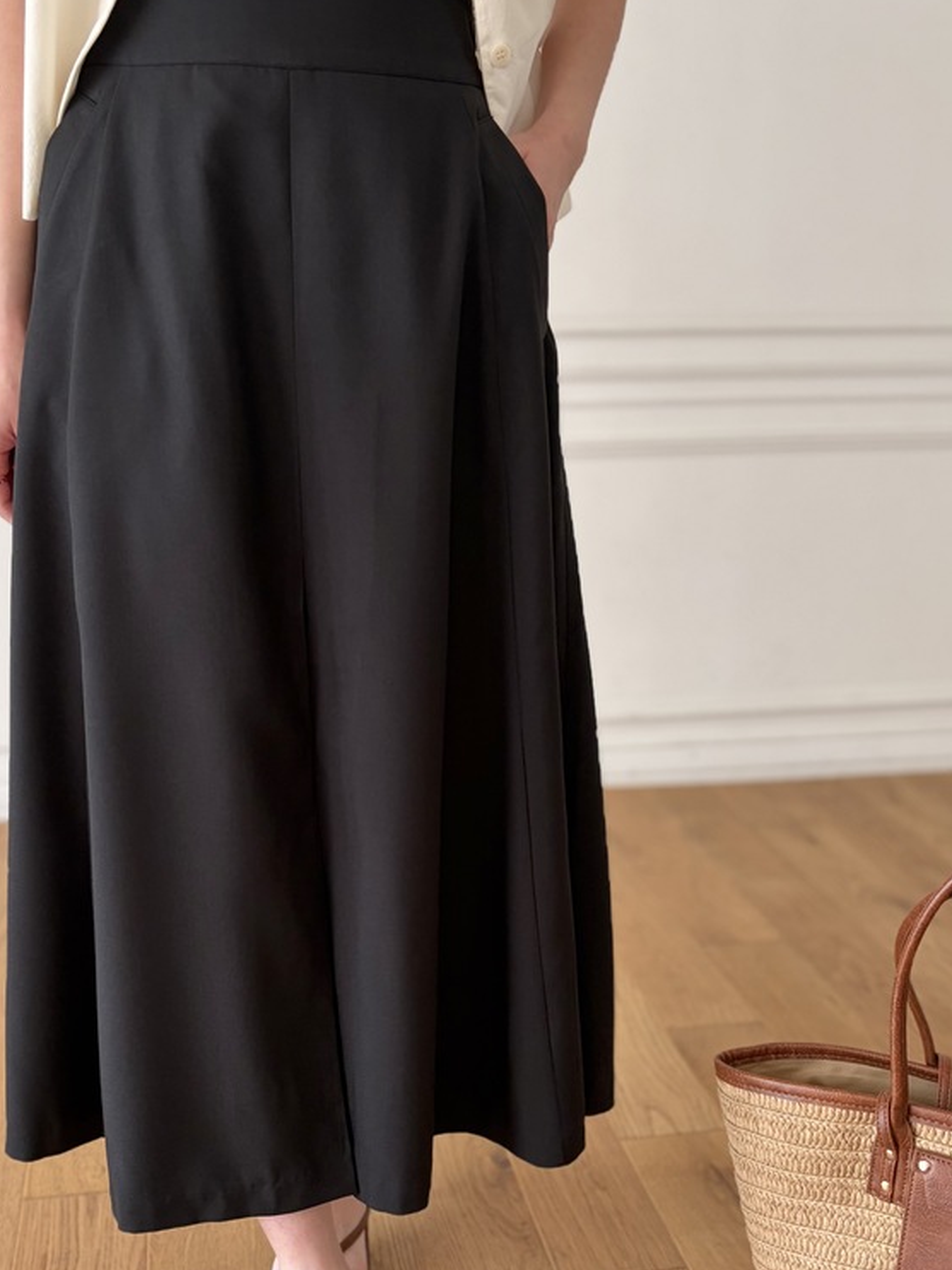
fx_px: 1284
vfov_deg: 52.2
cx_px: 337
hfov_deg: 40.3
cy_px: 776
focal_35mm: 35
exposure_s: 1/65
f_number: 1.6
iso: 125
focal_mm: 5.96
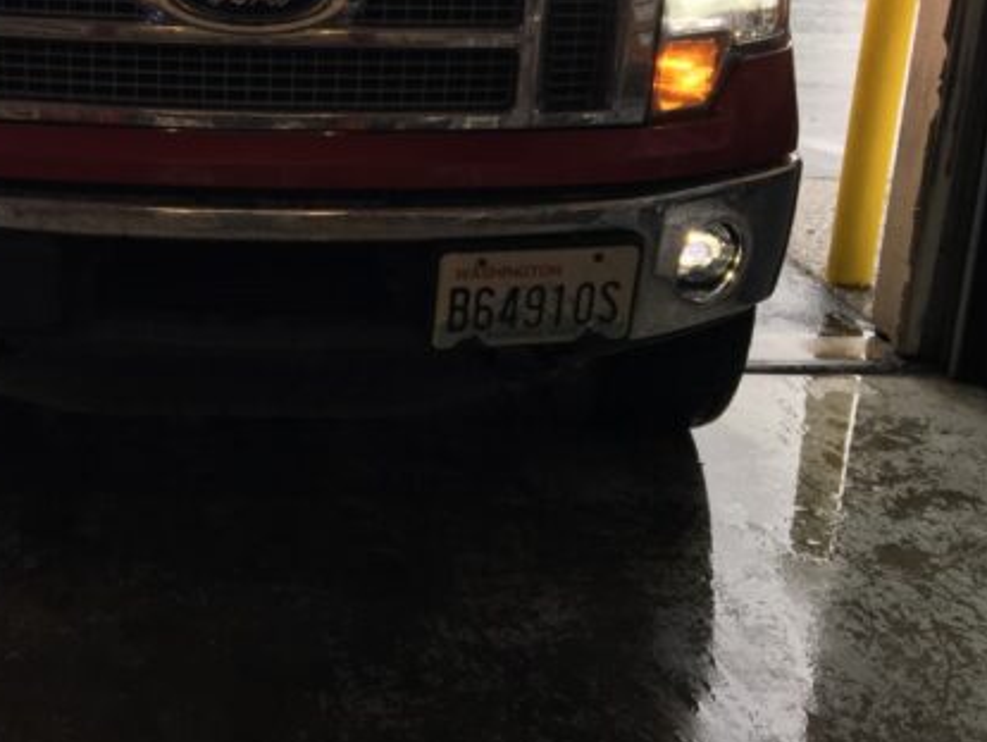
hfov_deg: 38.1
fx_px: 1398
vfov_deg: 29.1
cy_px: 163
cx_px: 267
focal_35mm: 49
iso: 40
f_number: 2.2
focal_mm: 4.15
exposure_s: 1/120
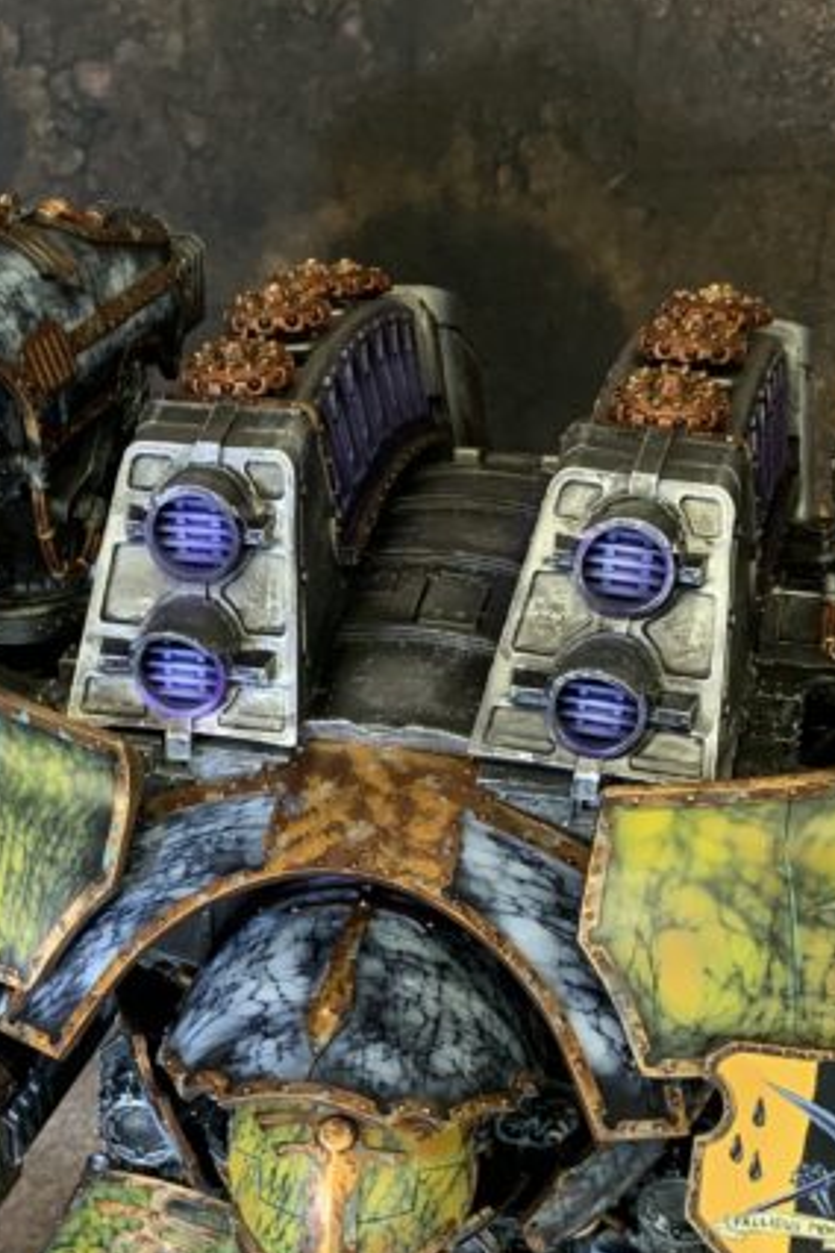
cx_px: 262
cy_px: 1012
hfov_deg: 20.8
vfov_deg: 30.2
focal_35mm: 65
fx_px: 2261
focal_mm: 4.25
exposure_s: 1/59
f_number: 1.8
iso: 400
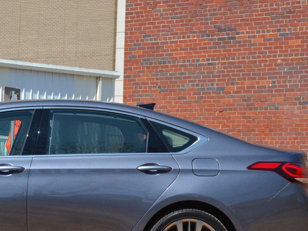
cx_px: 1
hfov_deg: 10.8
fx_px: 1612
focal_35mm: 181
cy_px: 148
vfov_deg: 8.2
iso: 400
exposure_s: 1/1600
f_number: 6.3
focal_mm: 55
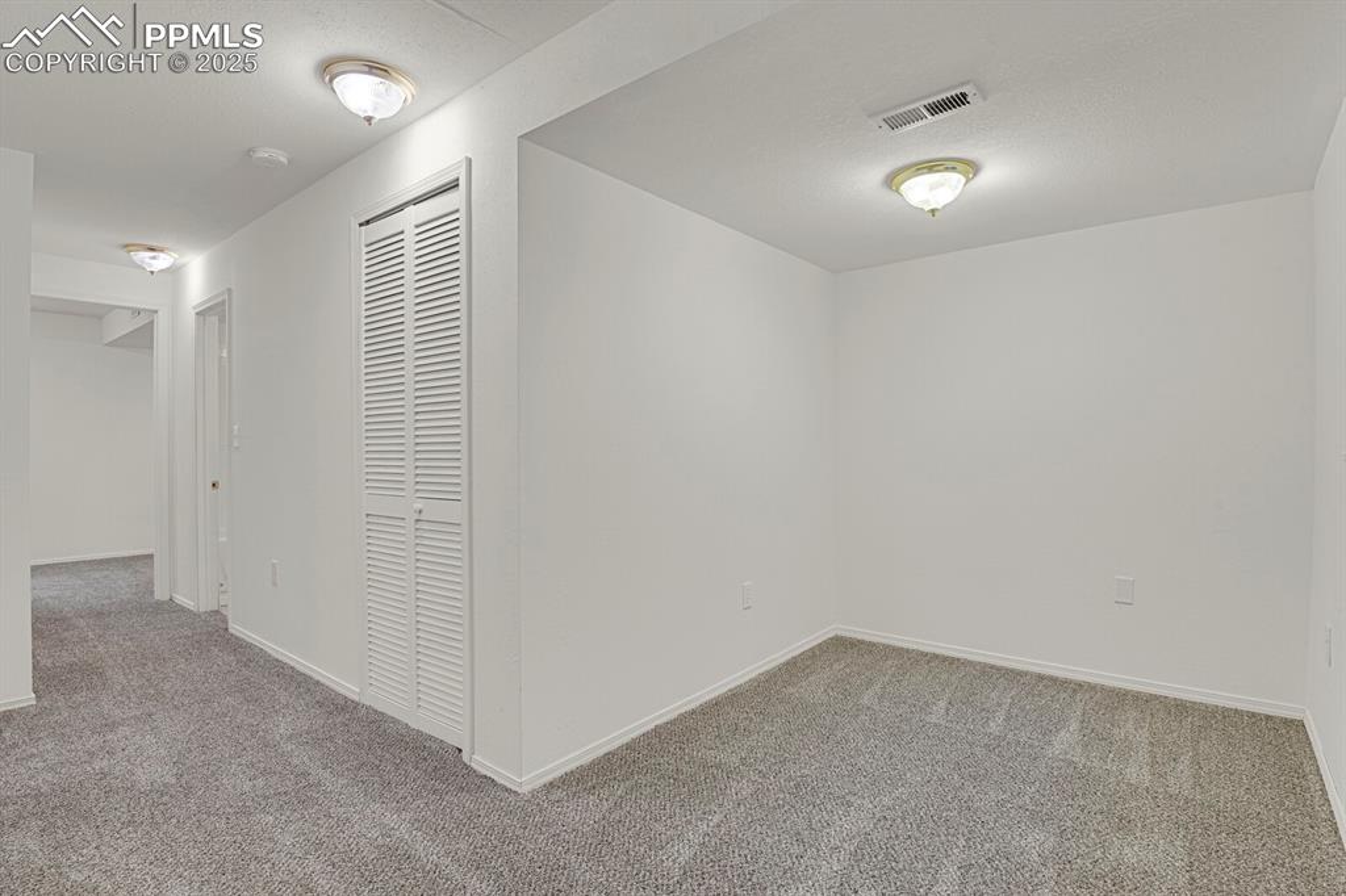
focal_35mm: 17
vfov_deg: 70.4
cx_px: 673
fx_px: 635
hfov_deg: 93.3
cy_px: 448
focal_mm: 17
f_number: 8
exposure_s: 3
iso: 250
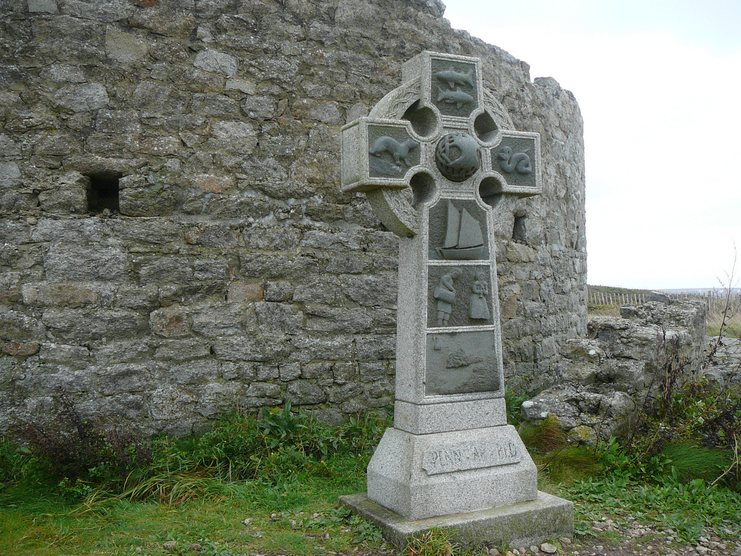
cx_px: 370
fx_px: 749
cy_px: 278
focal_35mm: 35
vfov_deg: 40.7
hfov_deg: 52.6
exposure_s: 1/200
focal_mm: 5.2
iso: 80
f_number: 2.8
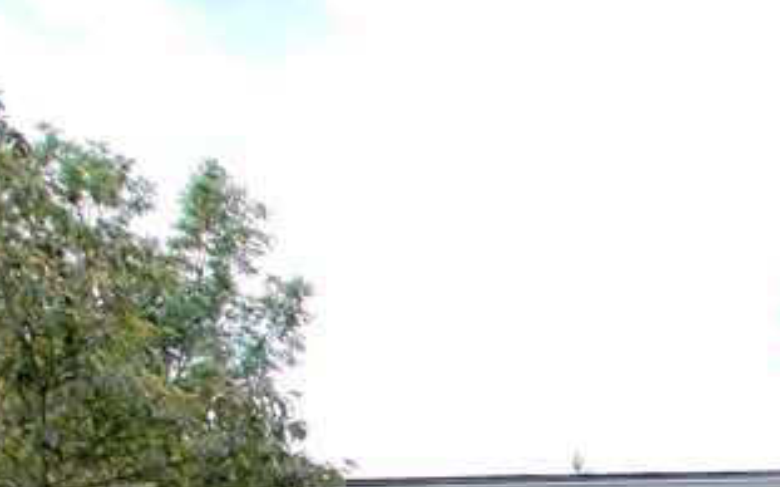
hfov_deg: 27.1
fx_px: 1360
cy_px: 881
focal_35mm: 64
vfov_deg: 16.8
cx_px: 1006
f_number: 4.5
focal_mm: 12
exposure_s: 1/160
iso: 100
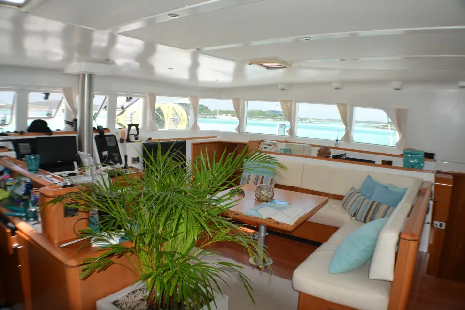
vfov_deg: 43.6
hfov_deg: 61.9
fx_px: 387
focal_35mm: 30
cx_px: 232
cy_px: 155
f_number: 4.5
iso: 100
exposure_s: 1/200
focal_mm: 20
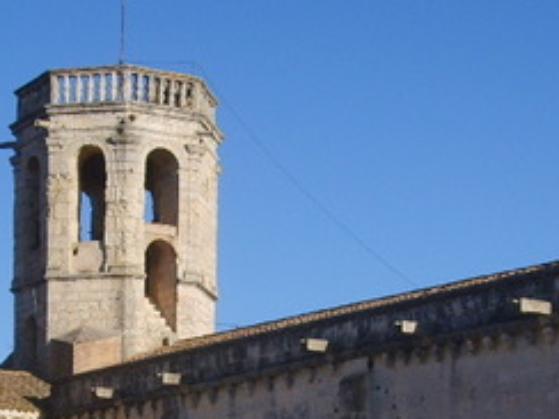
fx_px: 1825
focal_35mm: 113
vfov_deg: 12.9
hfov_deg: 17.4
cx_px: 263
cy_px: 412
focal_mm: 7.2
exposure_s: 1/1000
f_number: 3
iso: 50
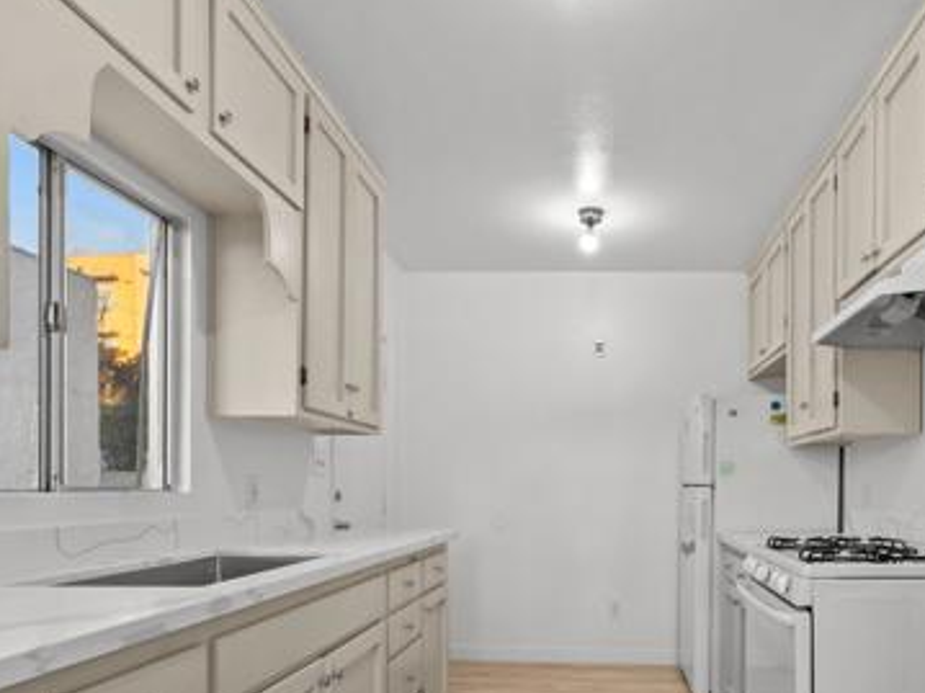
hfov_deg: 68.3
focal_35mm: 25
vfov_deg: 53.7
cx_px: 593
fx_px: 664
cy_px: 478
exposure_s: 1/3
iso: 100
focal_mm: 14.5
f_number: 8
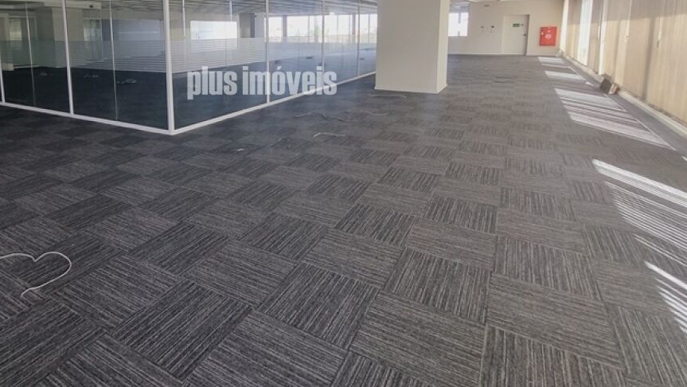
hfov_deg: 82.4
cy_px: 83
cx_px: 262
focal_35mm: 21
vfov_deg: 50.7
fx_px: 383
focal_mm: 1.74
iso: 64
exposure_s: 1/60
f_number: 2.2
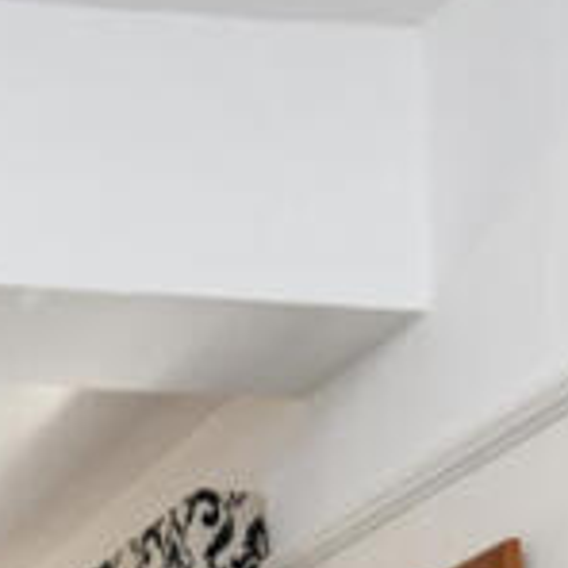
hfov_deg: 15.3
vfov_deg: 14.1
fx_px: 1856
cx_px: -422
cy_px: 1195
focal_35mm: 100
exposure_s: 1/100
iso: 640
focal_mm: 17
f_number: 8
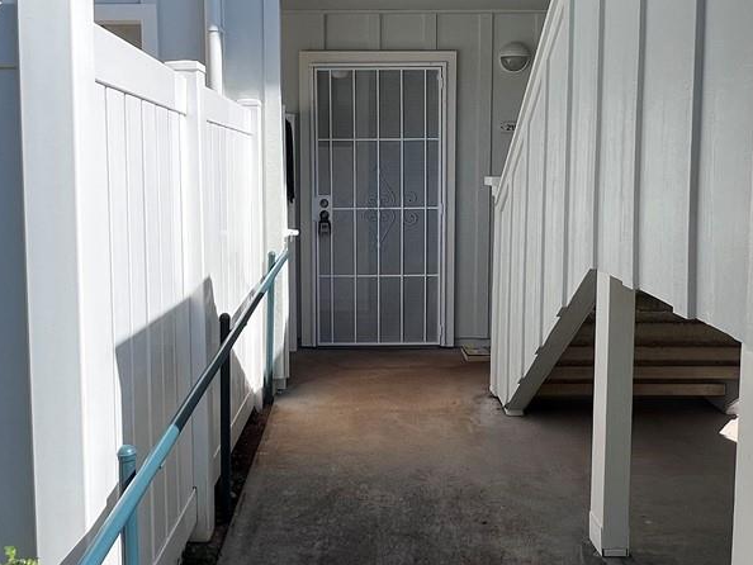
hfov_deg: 52.6
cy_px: 252
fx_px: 762
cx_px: 359
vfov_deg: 40.7
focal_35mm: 35
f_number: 1.8
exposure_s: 1/2950
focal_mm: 1.57
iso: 32
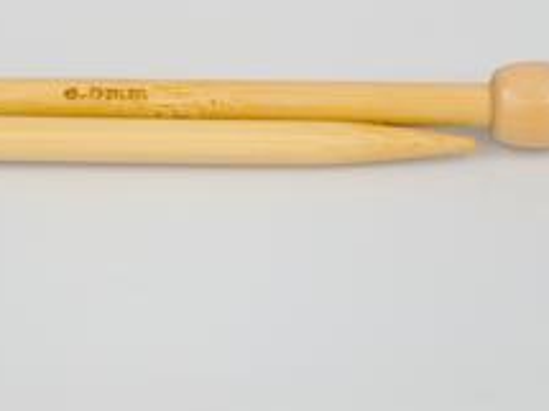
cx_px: 128
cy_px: 114
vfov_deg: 6.9
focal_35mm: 216
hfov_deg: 9.2
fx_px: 3424
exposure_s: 1/51
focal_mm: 23.76
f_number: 3
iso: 100
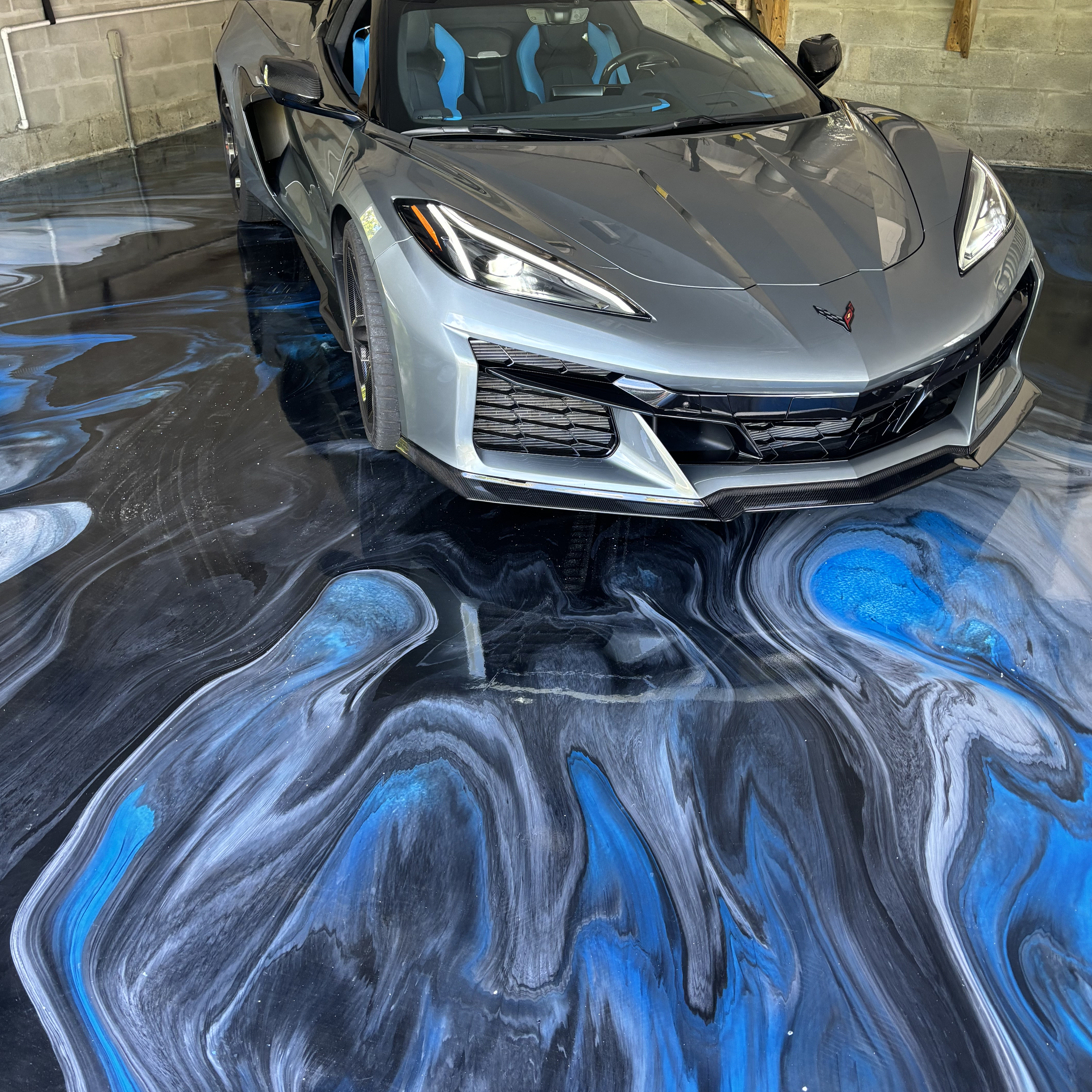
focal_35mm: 31
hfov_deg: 52.5
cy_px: 502
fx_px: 1106
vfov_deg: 52.5
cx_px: 549
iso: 125
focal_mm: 5.96
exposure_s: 1/75
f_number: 1.6
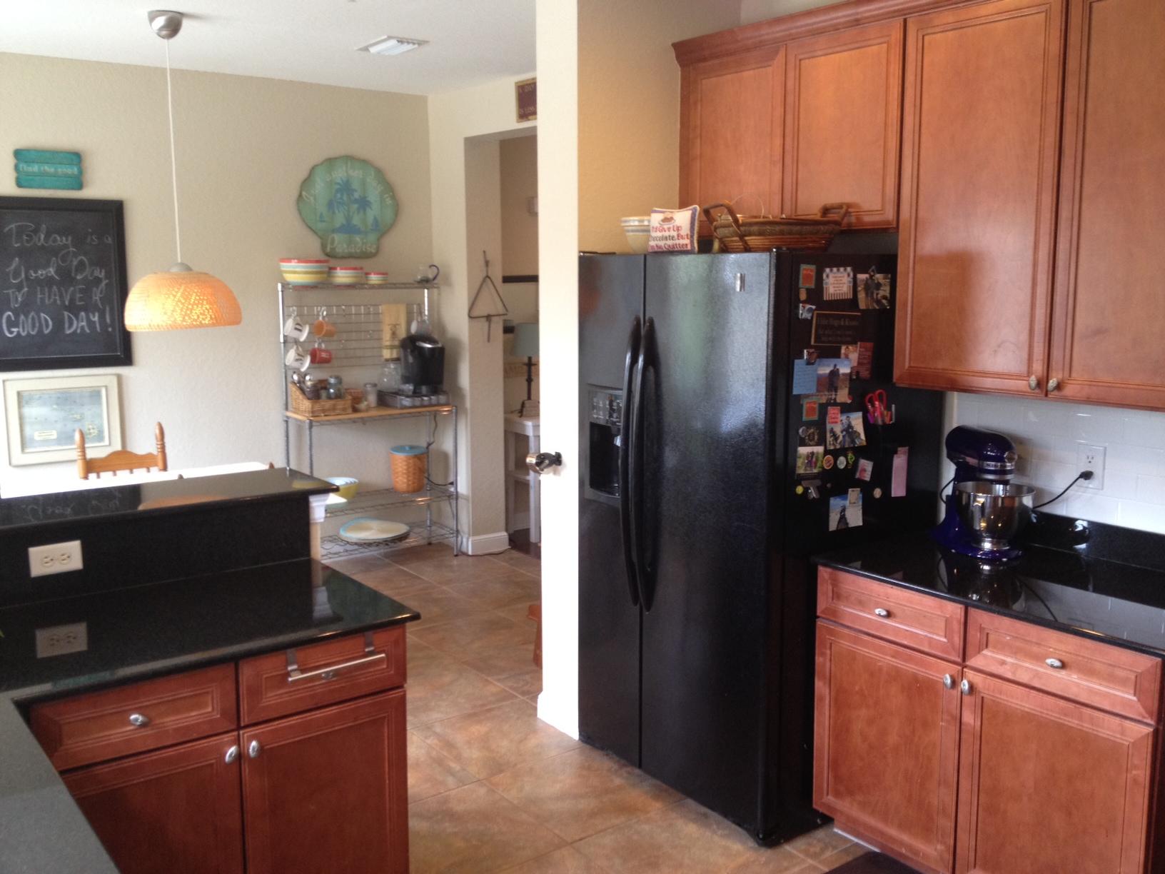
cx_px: 582
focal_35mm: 35
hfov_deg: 52.6
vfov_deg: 40.7
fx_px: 1178
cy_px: 437
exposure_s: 1/20
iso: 125
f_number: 2.4
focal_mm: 4.28
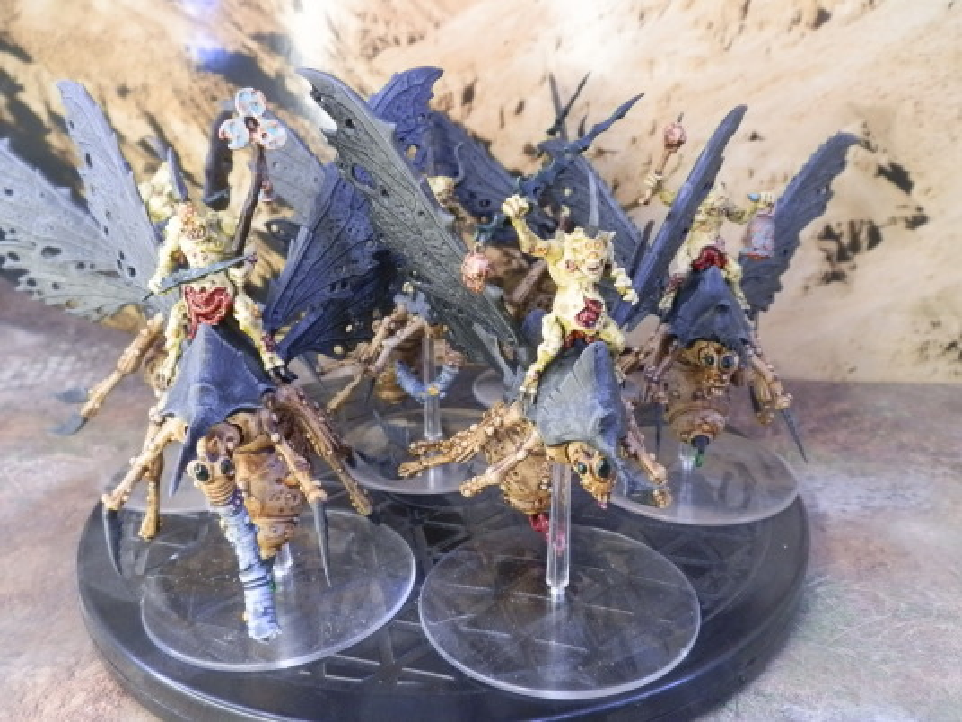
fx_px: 778
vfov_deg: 49.7
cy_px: 361
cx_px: 481
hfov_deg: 63.4
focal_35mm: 28
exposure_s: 1/80
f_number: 3.1
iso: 400
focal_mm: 5
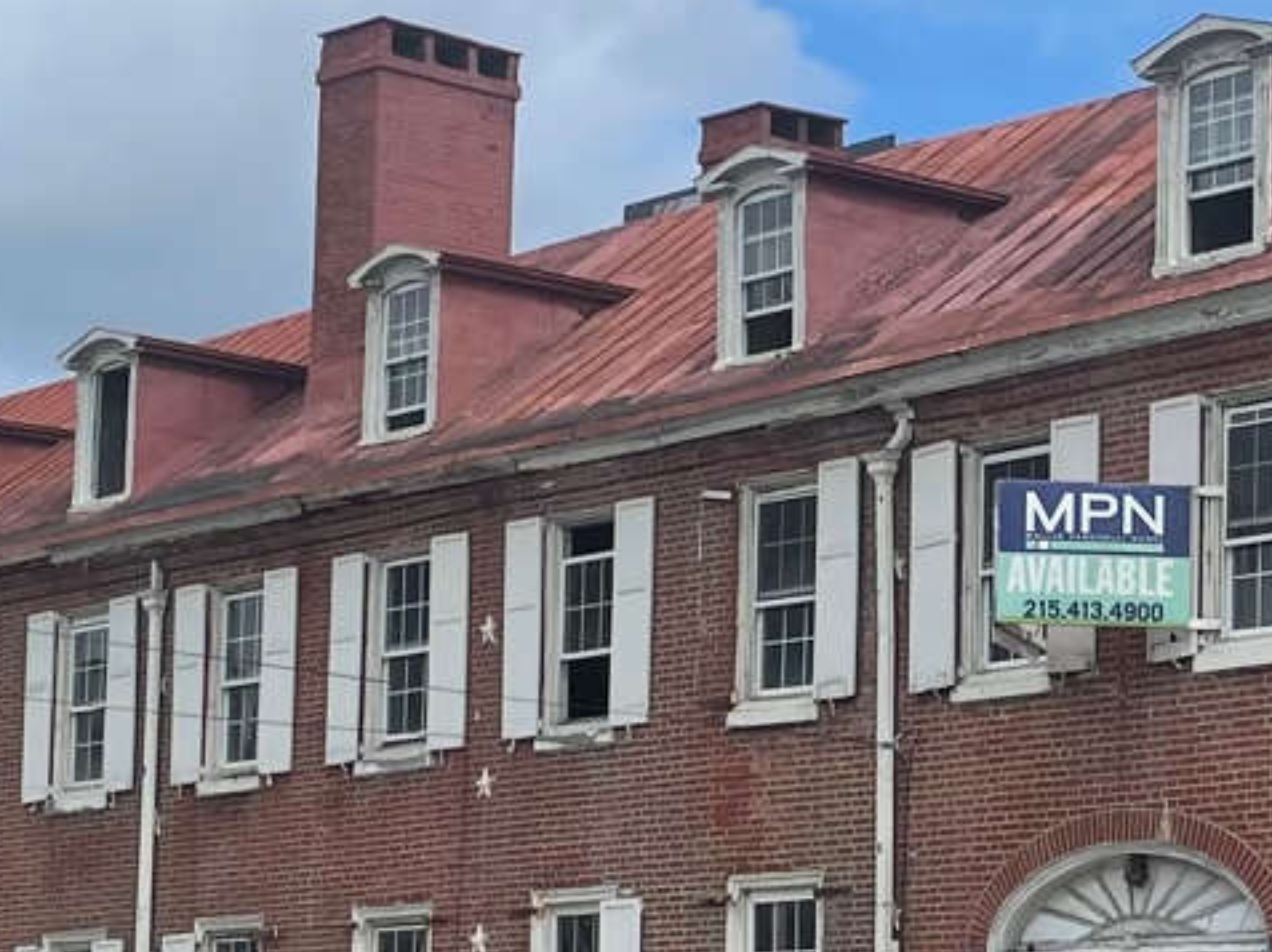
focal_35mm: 110
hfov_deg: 17.4
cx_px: 1347
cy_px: 728
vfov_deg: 13.4
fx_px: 4039
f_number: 1.6
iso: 32
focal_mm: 4.2
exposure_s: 1/3610
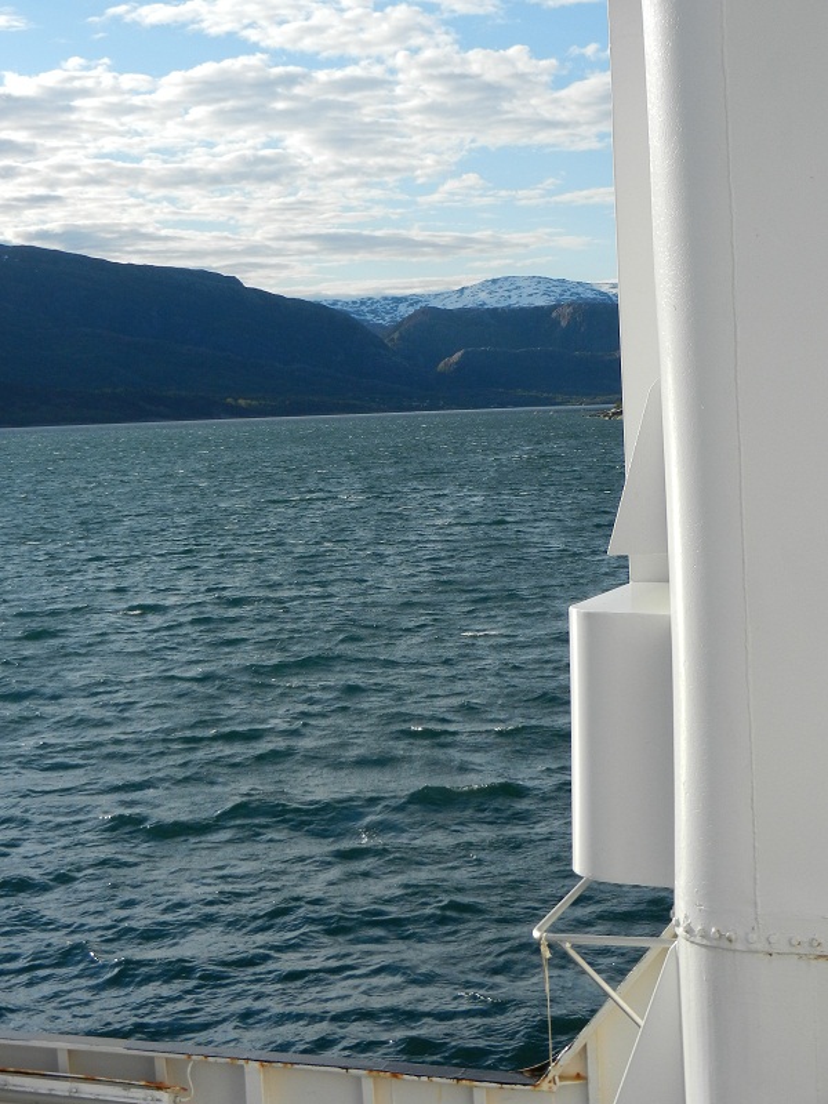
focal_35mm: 60
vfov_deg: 32.2
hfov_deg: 24.4
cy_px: 552
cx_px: 414
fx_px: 1914
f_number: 4.5
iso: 160
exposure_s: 1/1250
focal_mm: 10.9
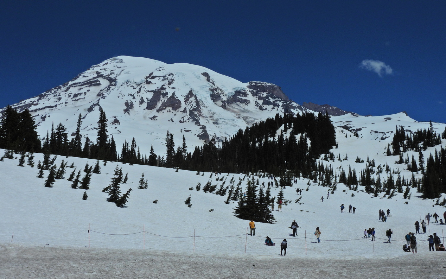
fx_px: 559
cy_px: 158
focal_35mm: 46
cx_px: 224
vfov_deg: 28.0
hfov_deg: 43.5
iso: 100
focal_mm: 7.7
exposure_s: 1/1600
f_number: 7.1
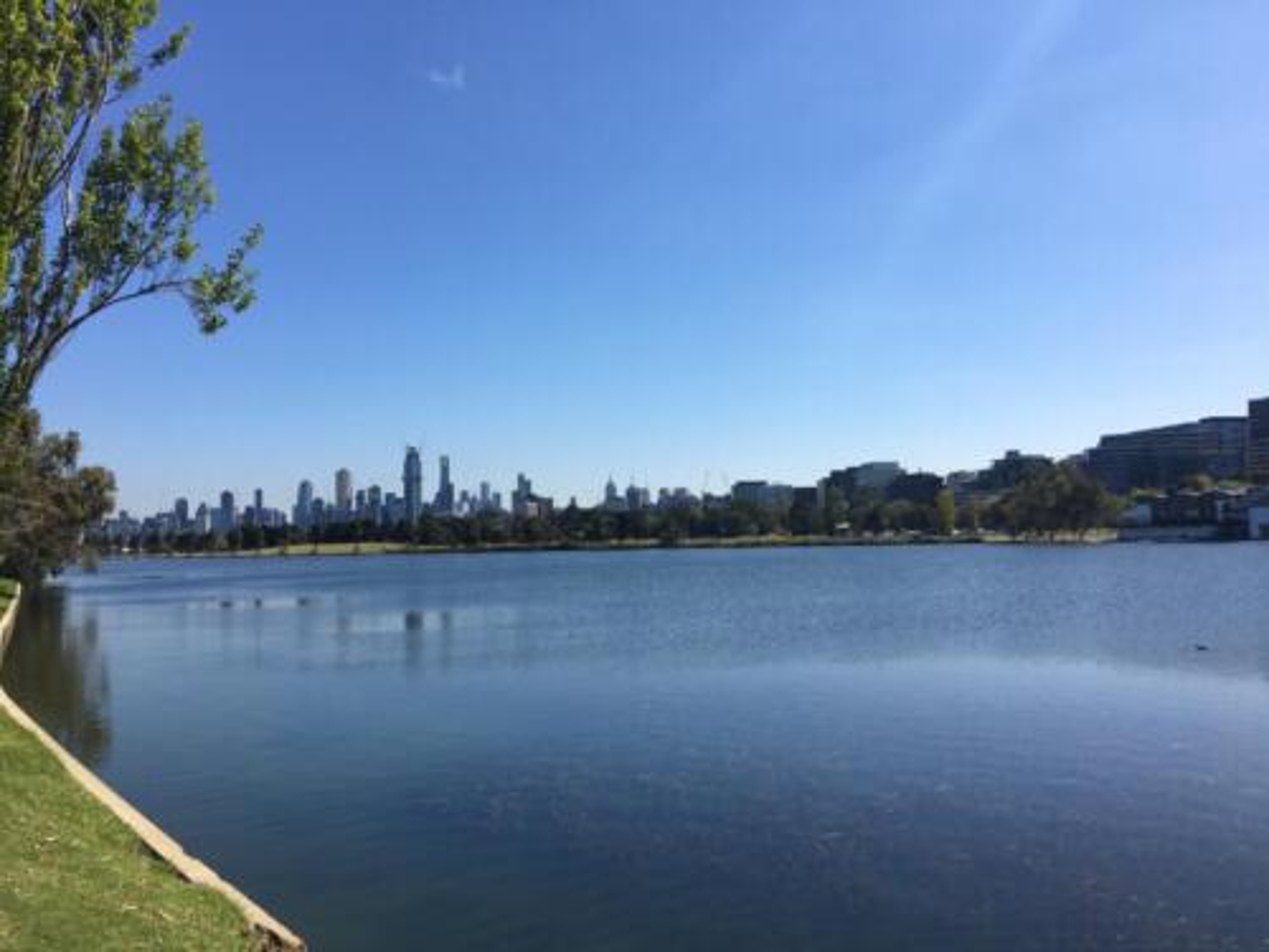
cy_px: 476
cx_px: 634
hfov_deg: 61.7
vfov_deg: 48.2
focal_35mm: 29
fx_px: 1063
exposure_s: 1/1972
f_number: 2.2
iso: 25
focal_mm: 4.15
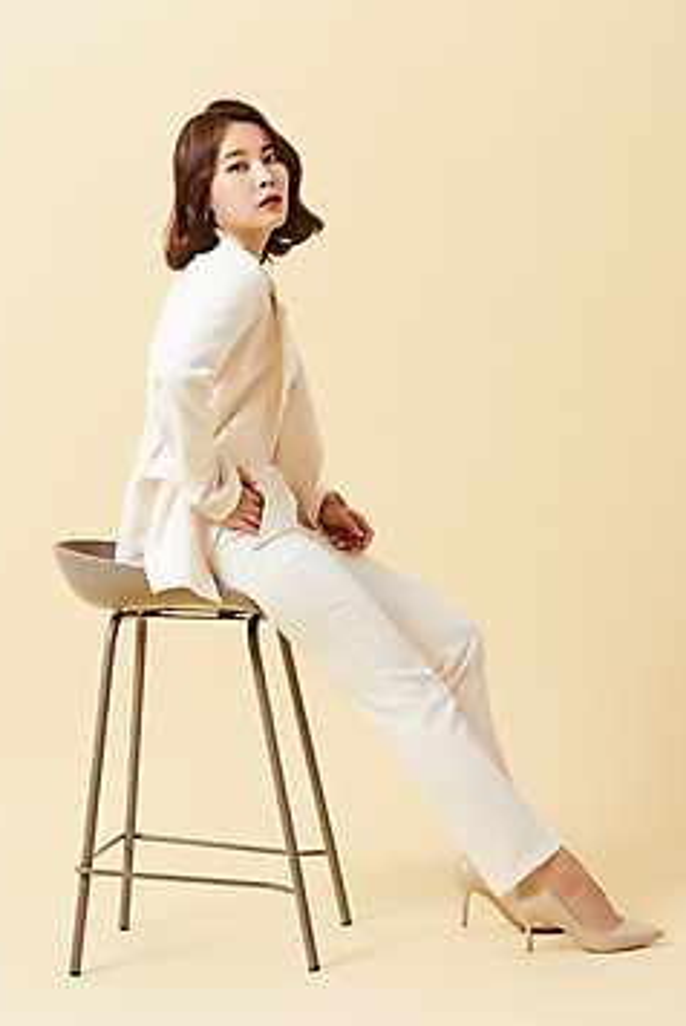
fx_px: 2881
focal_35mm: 101
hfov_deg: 13.6
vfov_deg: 20.2
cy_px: 504
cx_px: 344
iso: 100
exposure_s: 1/125
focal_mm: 90
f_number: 16
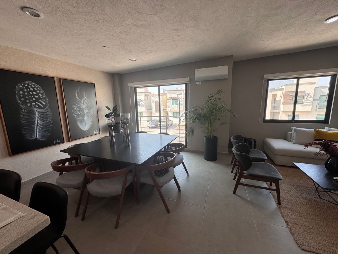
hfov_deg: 102.1
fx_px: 137
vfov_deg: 85.7
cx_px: 169
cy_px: 127
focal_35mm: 14
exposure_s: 1/166
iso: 40
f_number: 2.2
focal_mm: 2.22
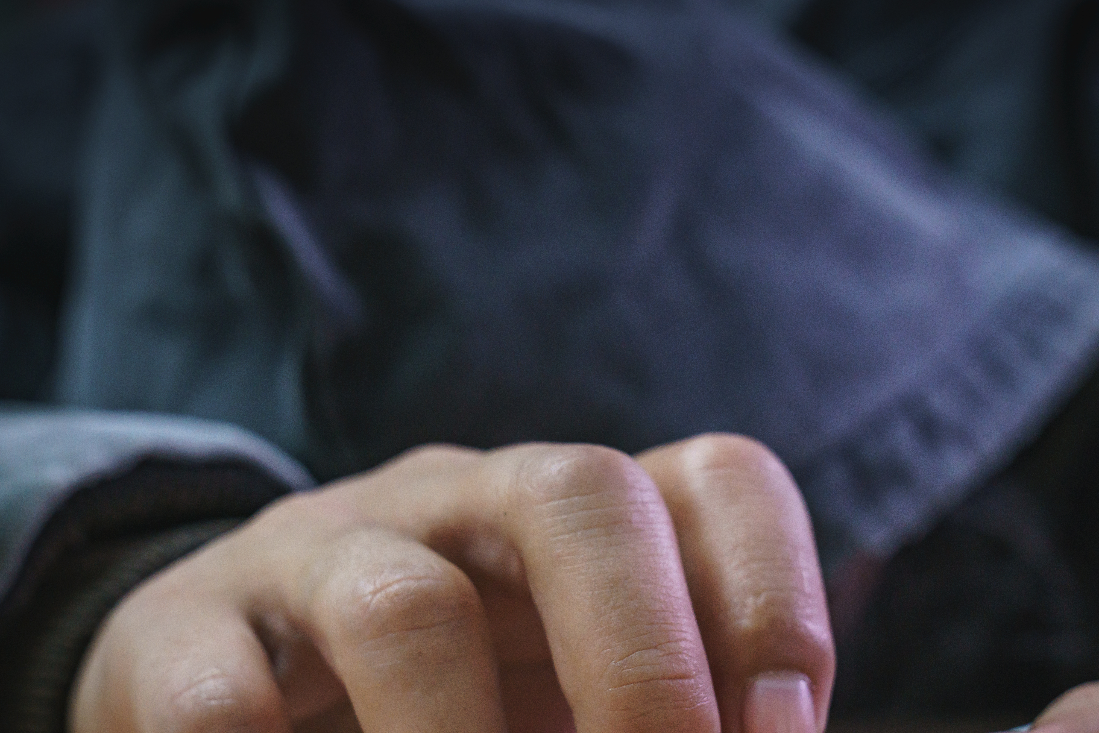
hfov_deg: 26.9
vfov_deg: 18.1
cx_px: 673
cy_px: 548
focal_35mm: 75
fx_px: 2290
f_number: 5
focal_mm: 45
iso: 640
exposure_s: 1/100
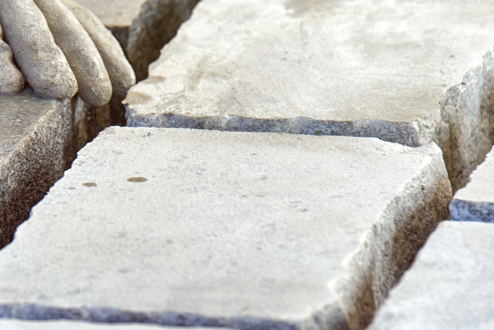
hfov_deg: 3.4
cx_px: -57
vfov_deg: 2.2
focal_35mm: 614
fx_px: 8428
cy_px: 153
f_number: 5
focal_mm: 200
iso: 160
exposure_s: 1/250
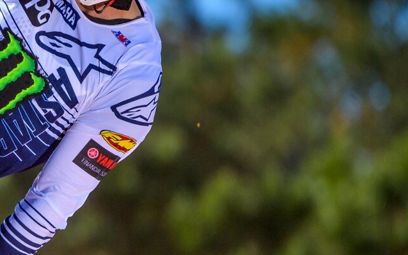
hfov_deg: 1.8
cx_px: -222
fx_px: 12789
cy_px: 179
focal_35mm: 1150
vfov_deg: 1.1
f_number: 4
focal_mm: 300
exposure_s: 1/1600
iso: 125
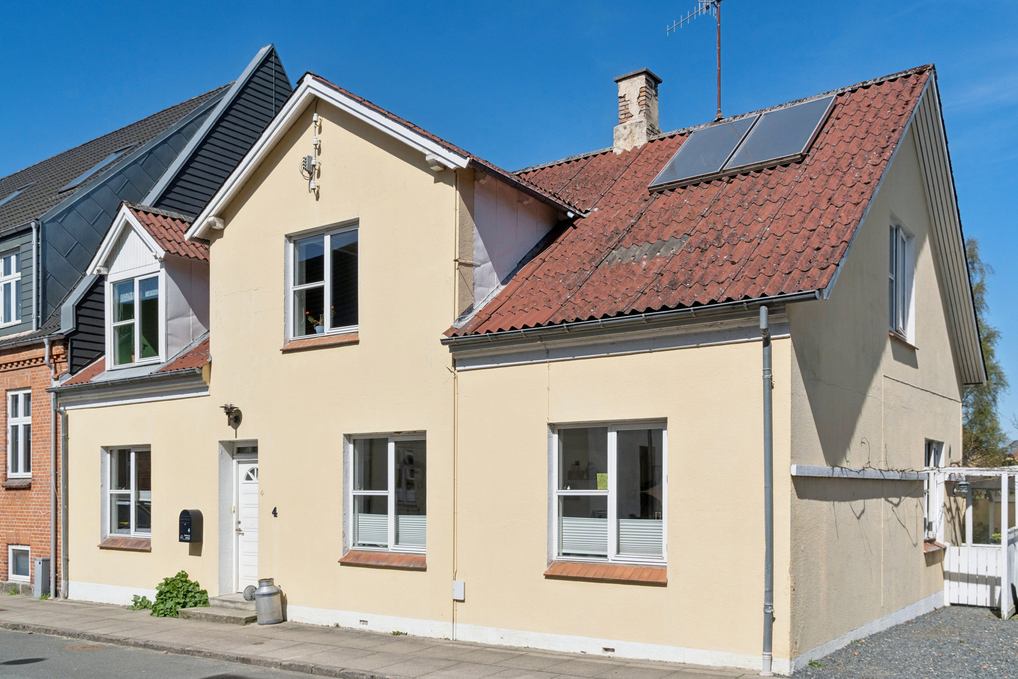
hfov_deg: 61.9
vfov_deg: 43.6
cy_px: 340
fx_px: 848
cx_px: 509
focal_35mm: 30
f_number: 7.1
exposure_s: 1/2000
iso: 200
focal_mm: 20
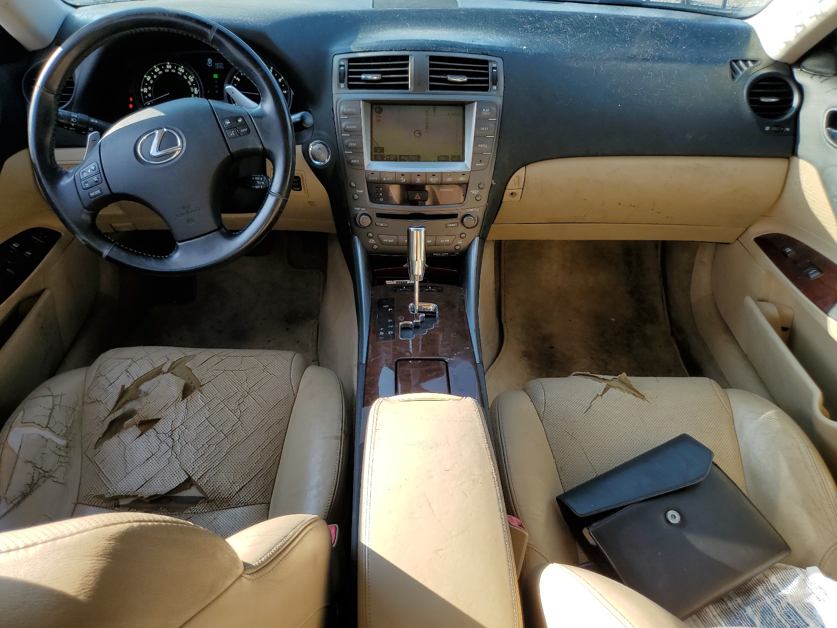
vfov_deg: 53.1
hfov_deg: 67.3
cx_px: 418
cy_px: 314
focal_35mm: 26
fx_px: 629
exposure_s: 1/588
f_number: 1.5
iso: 50
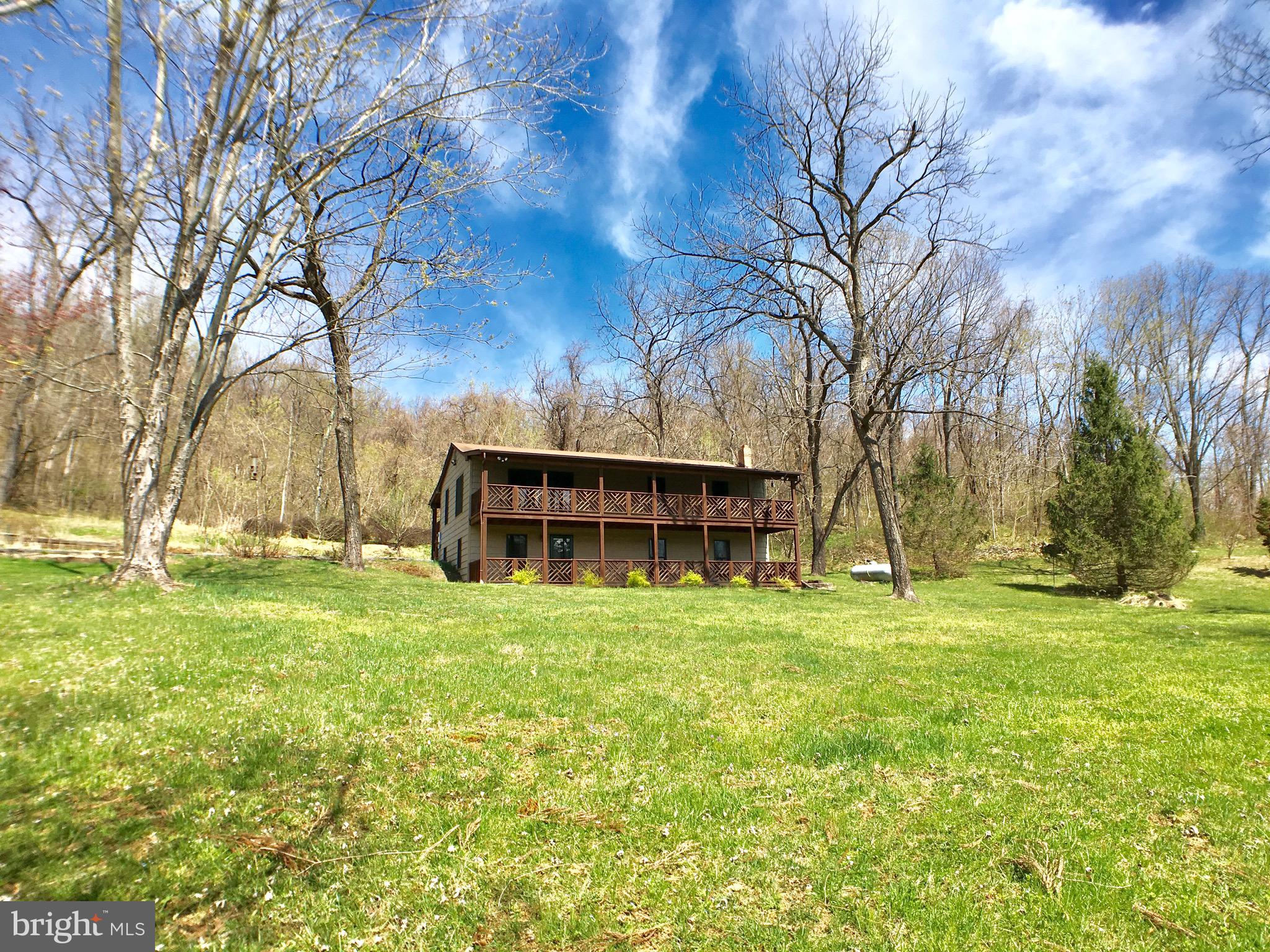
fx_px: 1064
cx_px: 635
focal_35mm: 29
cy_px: 476
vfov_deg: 48.2
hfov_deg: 61.7
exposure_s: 1/1183
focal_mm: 4.15
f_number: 2.2
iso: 25
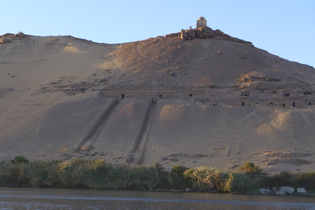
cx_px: 158
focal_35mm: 90
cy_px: 105
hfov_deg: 22.6
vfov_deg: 15.2
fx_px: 788
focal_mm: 17.7
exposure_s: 1/400
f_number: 2.8
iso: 80
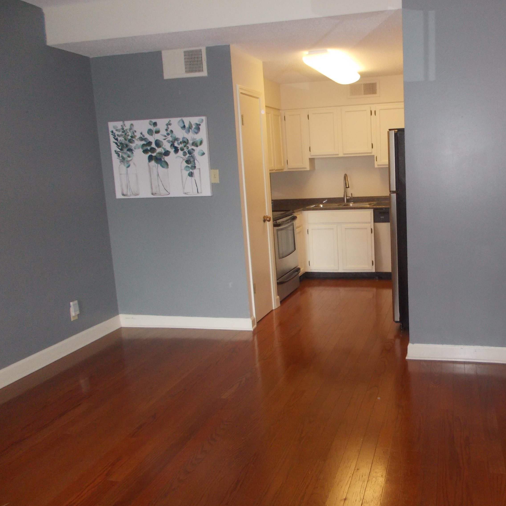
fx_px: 513
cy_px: 252
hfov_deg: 51.5
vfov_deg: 52.5
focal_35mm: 31
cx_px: 338
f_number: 3.2
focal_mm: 4.6
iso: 250
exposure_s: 1/25
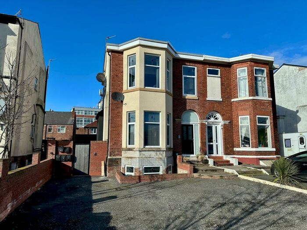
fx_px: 213
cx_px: 154
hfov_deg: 71.6
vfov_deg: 56.8
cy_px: 115
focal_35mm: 24
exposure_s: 1/6623
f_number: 1.78
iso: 80
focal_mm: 6.86
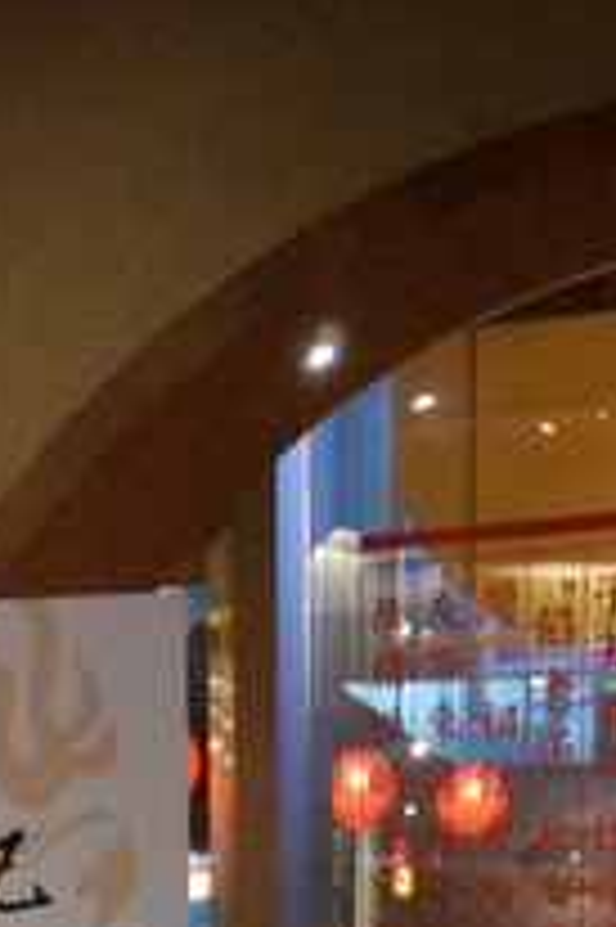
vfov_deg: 16.5
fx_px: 2879
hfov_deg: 12.0
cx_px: -79
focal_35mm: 112
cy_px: 1426
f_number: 4.5
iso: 3200
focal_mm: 24
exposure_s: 1/80
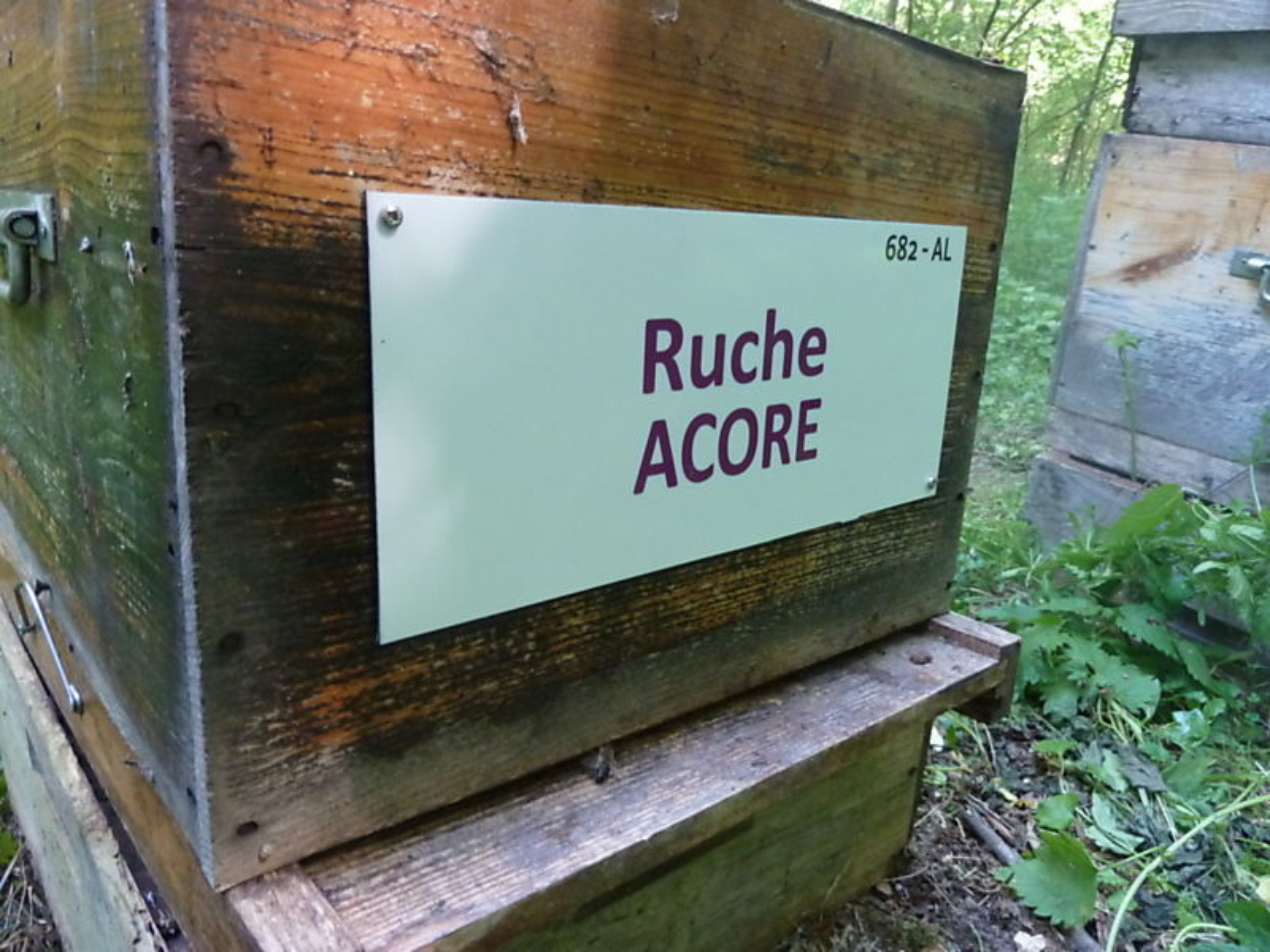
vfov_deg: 54.9
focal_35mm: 25
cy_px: 476
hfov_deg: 69.4
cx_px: 635
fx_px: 917
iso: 400
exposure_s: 1/30
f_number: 3.3
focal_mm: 4.1
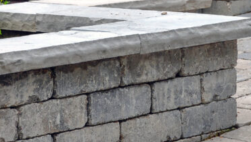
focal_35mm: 262
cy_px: 36
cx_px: 186
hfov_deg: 8.2
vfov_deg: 4.6
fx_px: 1744
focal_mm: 62
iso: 200
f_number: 9
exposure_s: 1/100
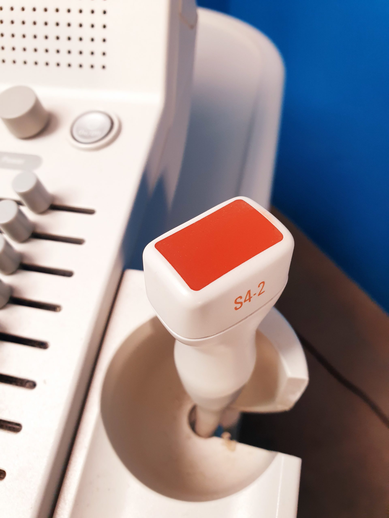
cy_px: 259
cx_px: 194
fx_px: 390
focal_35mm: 26
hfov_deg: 53.1
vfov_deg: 67.3
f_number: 2.4
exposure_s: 1/50
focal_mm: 4.3
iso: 160
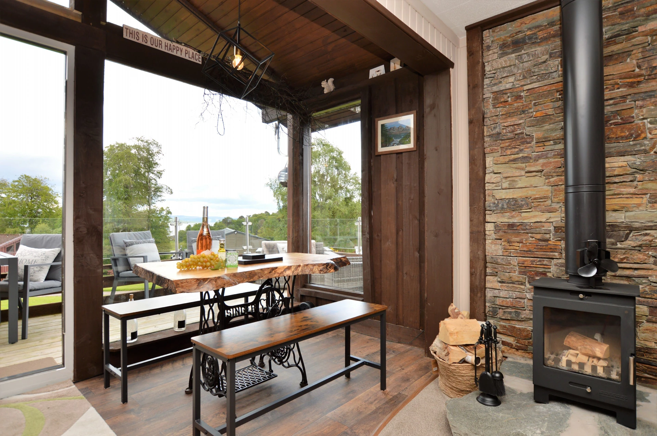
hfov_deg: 85.5
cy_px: 218
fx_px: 356
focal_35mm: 20
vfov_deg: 63.1
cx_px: 328
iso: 100
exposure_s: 1/100
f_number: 5
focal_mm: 13
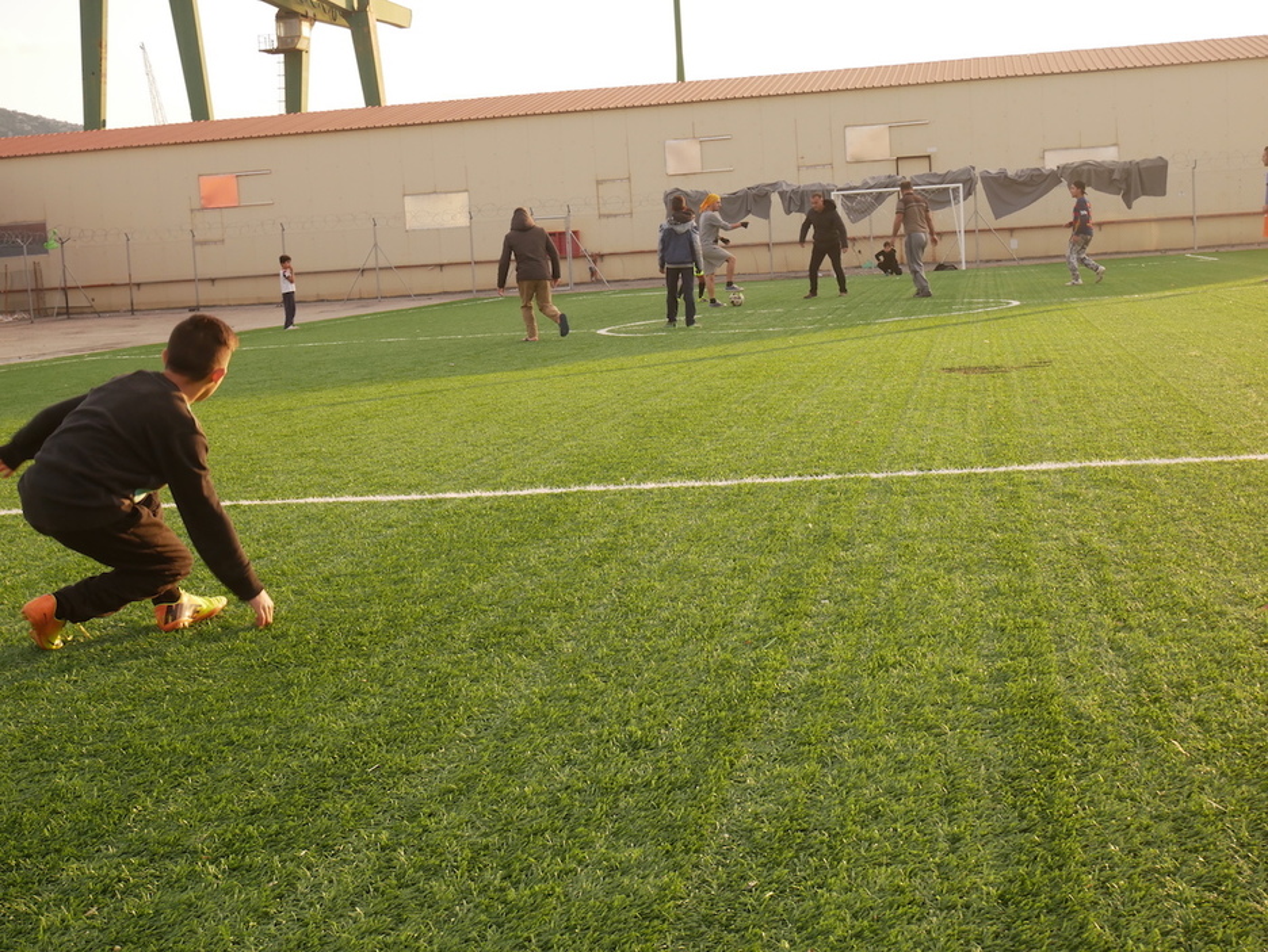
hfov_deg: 38.2
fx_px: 1832
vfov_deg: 29.1
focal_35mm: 50
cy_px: 476
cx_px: 634
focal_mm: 25
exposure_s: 1/160
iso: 400
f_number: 7.1
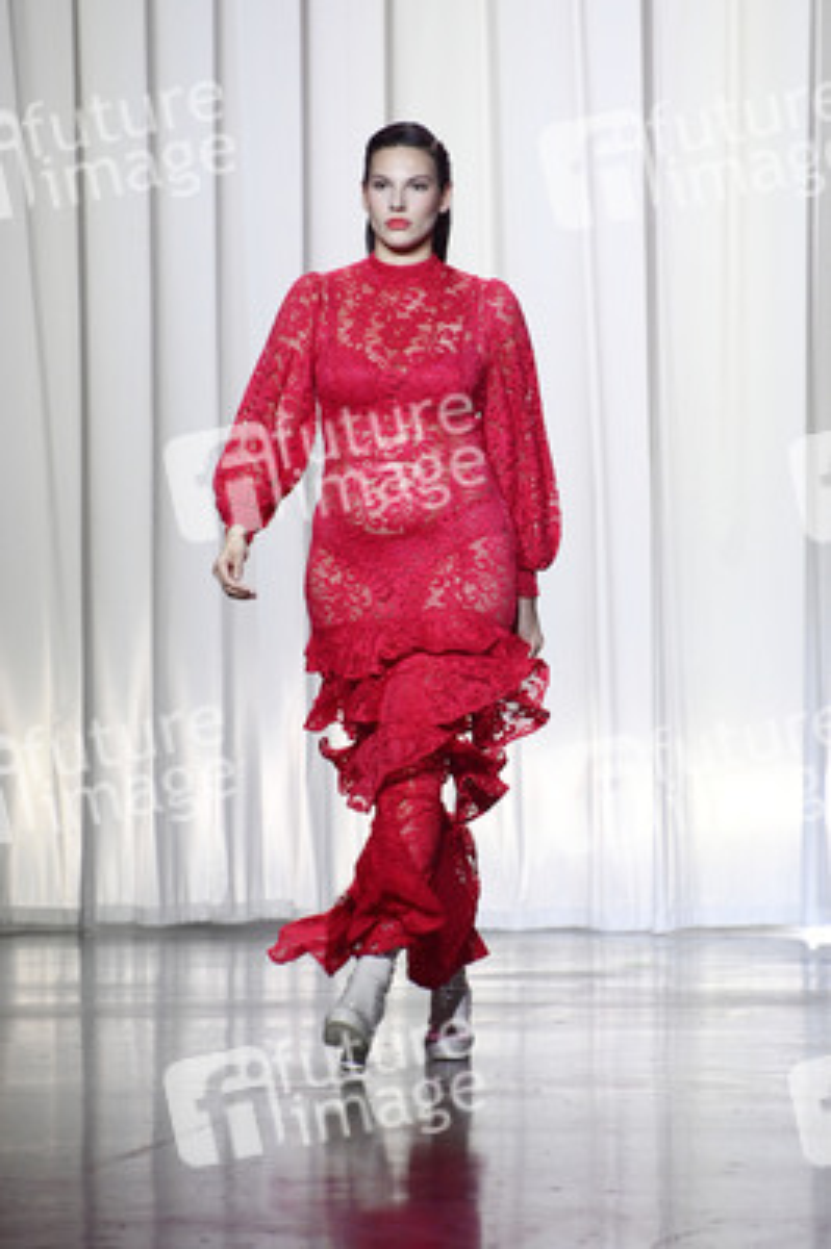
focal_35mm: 300
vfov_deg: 6.9
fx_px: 10405
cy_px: 624
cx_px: 416
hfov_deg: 4.6
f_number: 7.1
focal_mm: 300
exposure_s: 1/250
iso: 4000
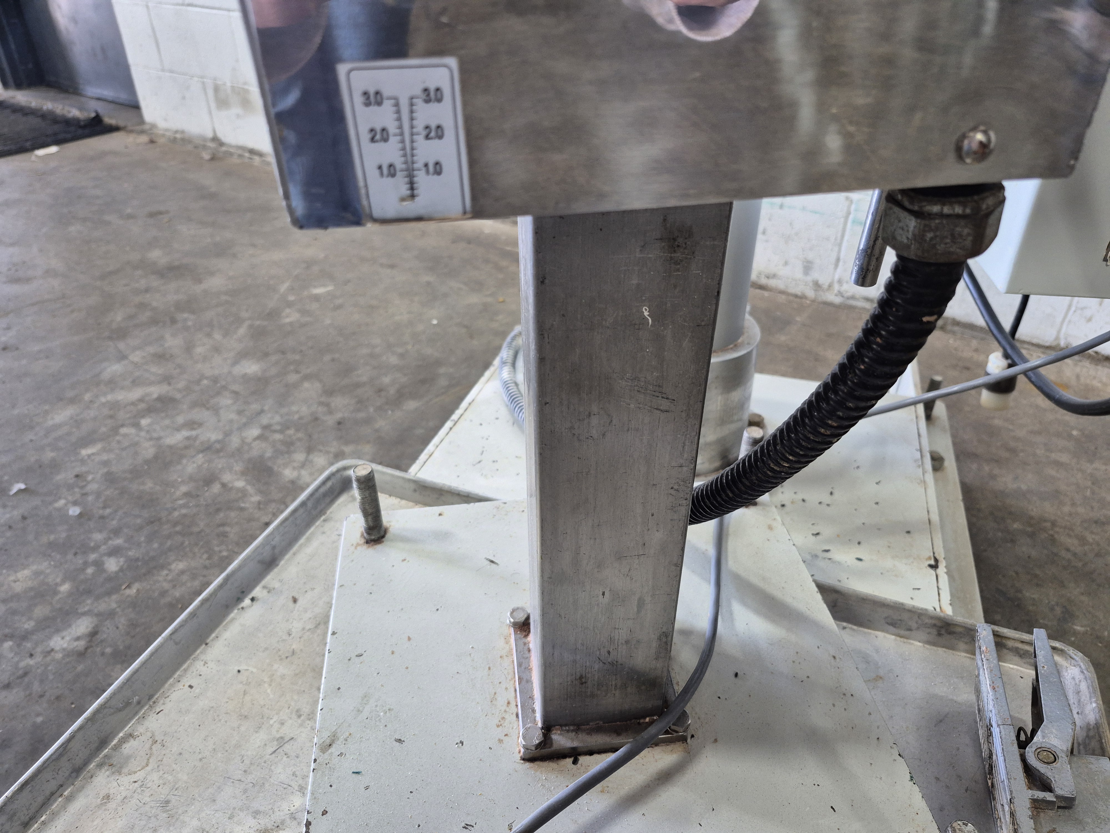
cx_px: 555
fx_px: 738
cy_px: 416
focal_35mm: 23
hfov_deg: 73.9
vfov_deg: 58.9
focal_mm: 5.4
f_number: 1.8
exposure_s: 1/120
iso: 320
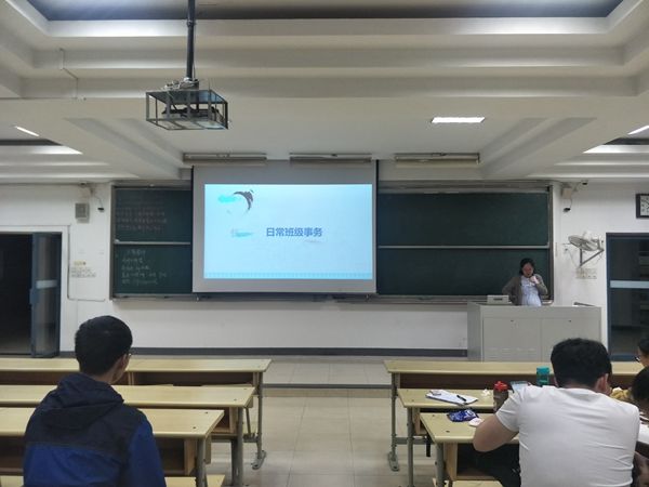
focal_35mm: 24
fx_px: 450
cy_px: 244
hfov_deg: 71.6
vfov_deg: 56.8
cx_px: 324
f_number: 1.7
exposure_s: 1/50
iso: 109
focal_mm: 4.1
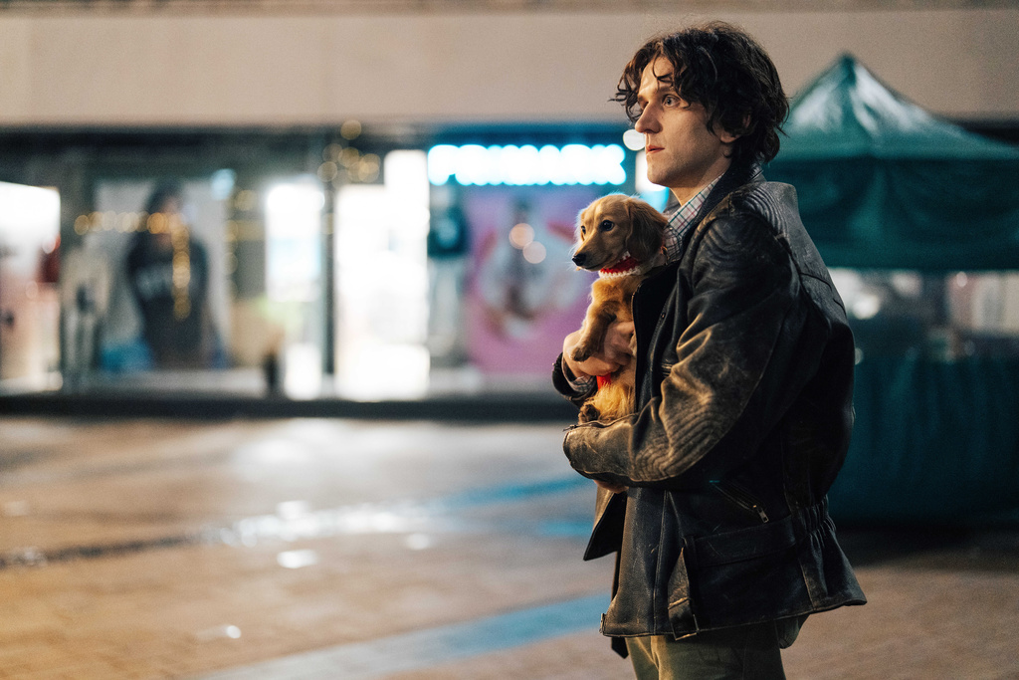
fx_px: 1415
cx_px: 510
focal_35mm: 50
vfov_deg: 27.0
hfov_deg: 39.6
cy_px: 340
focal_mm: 50
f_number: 1.2
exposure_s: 1/320
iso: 3200
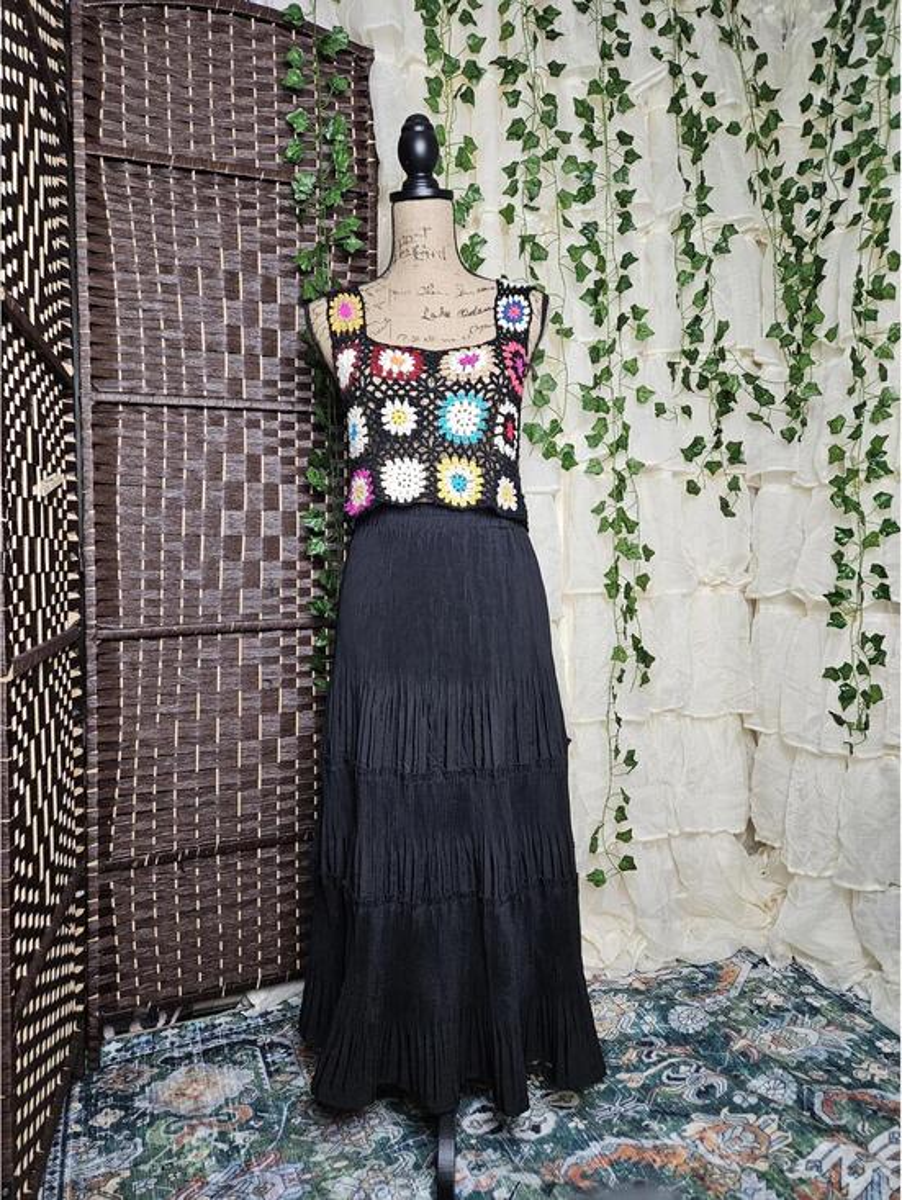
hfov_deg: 59.0
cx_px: 451
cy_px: 600
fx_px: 798
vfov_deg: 73.9
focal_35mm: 23
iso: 400
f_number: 1.8
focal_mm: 5.4
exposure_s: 1/120
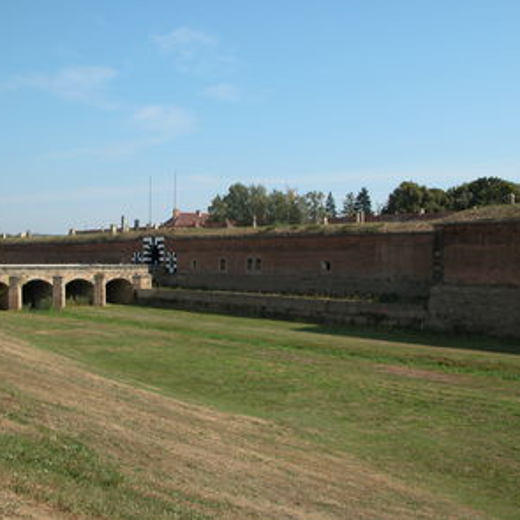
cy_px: 257
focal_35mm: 42
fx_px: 714
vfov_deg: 40.0
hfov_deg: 39.8
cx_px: 204
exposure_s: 1/331
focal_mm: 8.9
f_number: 6.3
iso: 100
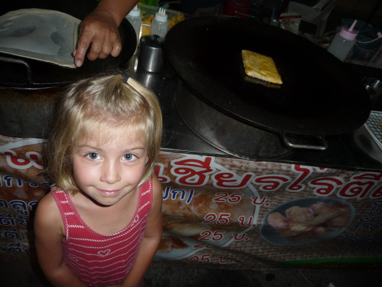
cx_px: 191
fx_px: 309
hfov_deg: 63.4
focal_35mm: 28
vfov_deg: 49.7
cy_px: 144
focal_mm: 4.7
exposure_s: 1/30
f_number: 3.3
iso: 100
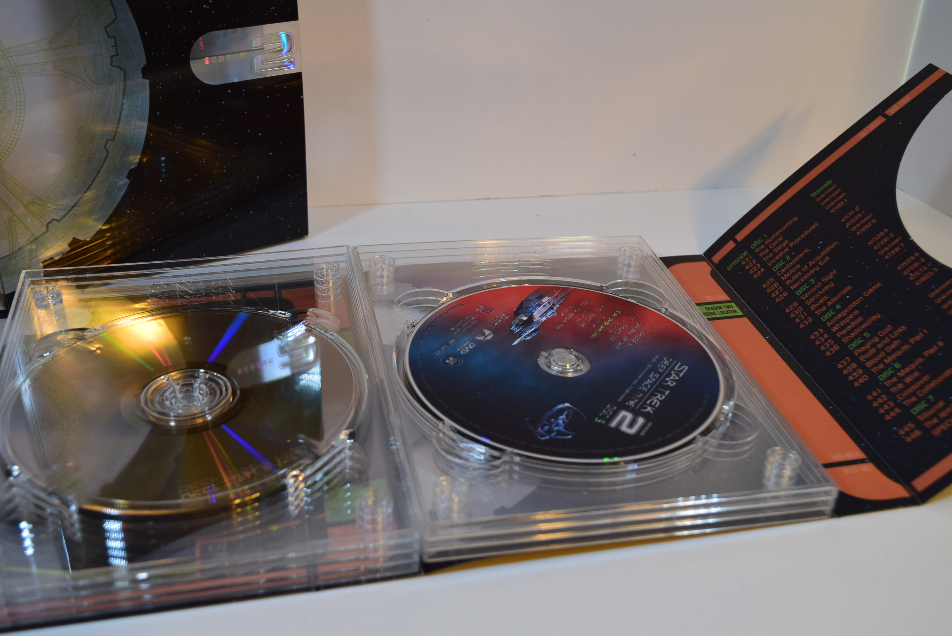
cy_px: 318
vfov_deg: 33.1
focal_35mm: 40
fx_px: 1072
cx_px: 476
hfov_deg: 47.9
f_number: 8
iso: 400
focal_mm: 27
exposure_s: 1/50
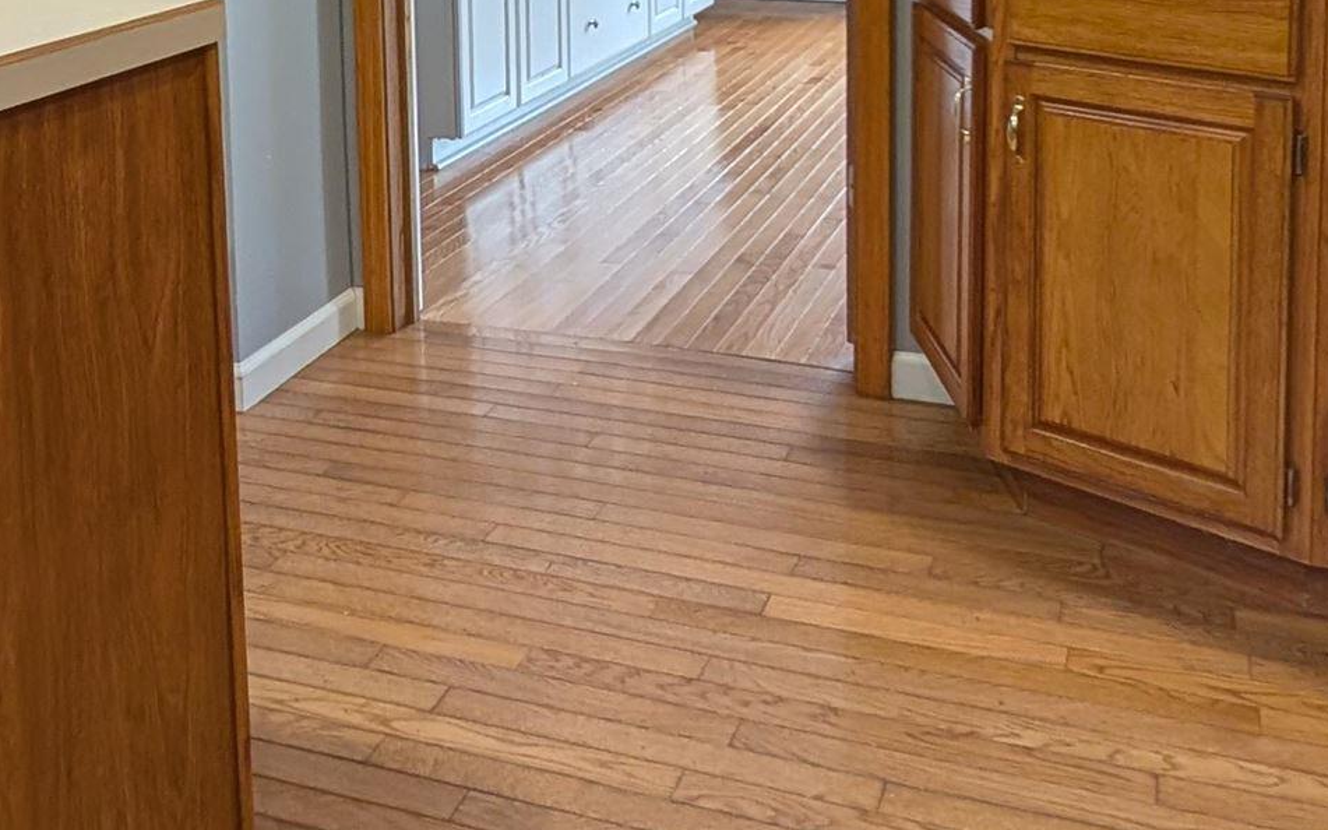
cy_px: -120
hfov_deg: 48.2
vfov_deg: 28.0
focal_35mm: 41
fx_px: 1484
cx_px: 612
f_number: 1.7
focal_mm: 2.02
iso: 95
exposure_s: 1/60
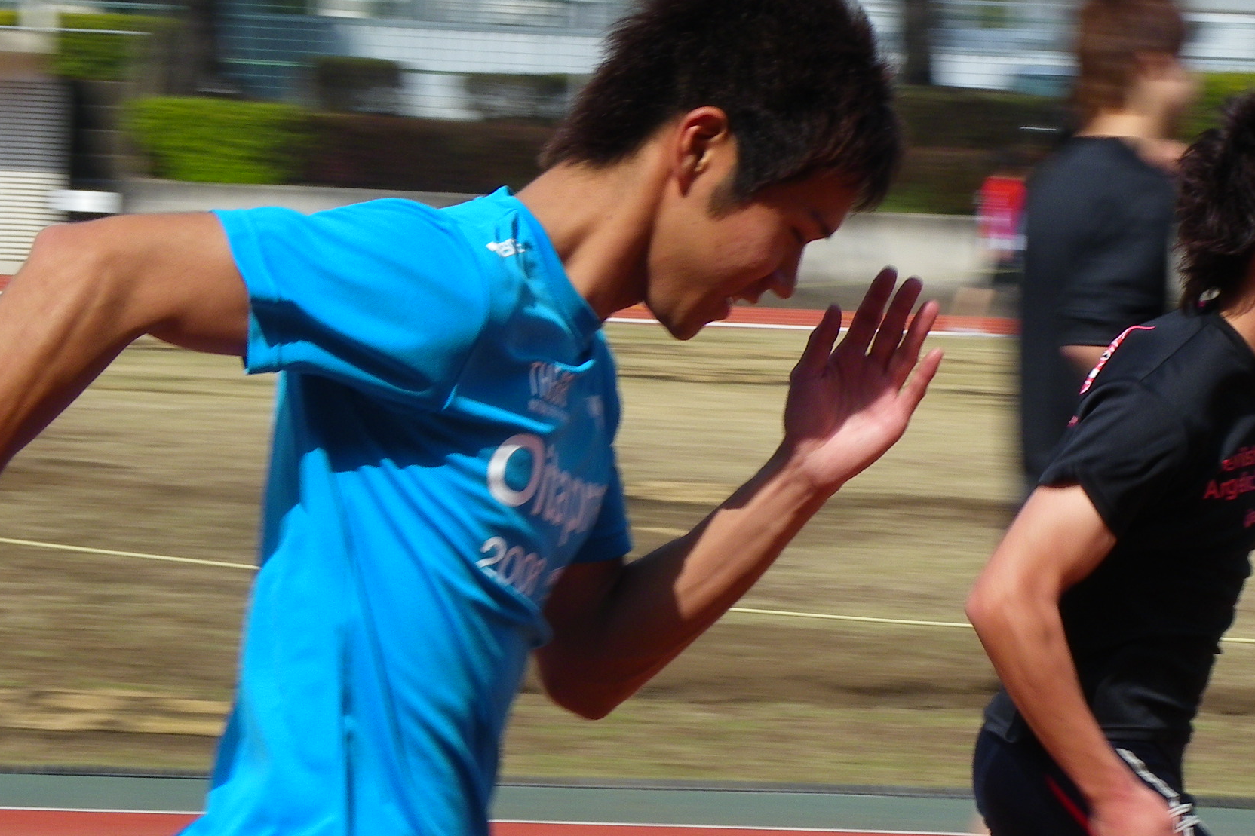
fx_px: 7285
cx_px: 933
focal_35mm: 209
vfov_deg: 6.6
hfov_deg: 9.8
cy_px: 562
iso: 50
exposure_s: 1/250
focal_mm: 22.8
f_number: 5.6
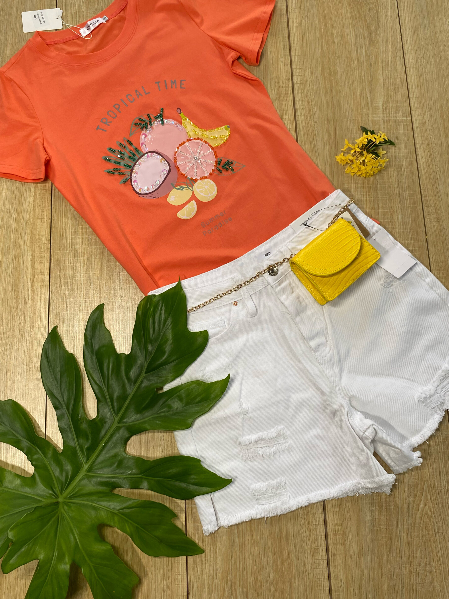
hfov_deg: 49.7
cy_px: 296
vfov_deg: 63.4
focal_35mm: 28
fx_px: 484
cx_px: 210
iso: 64
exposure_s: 1/122
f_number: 1.8
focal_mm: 4.25
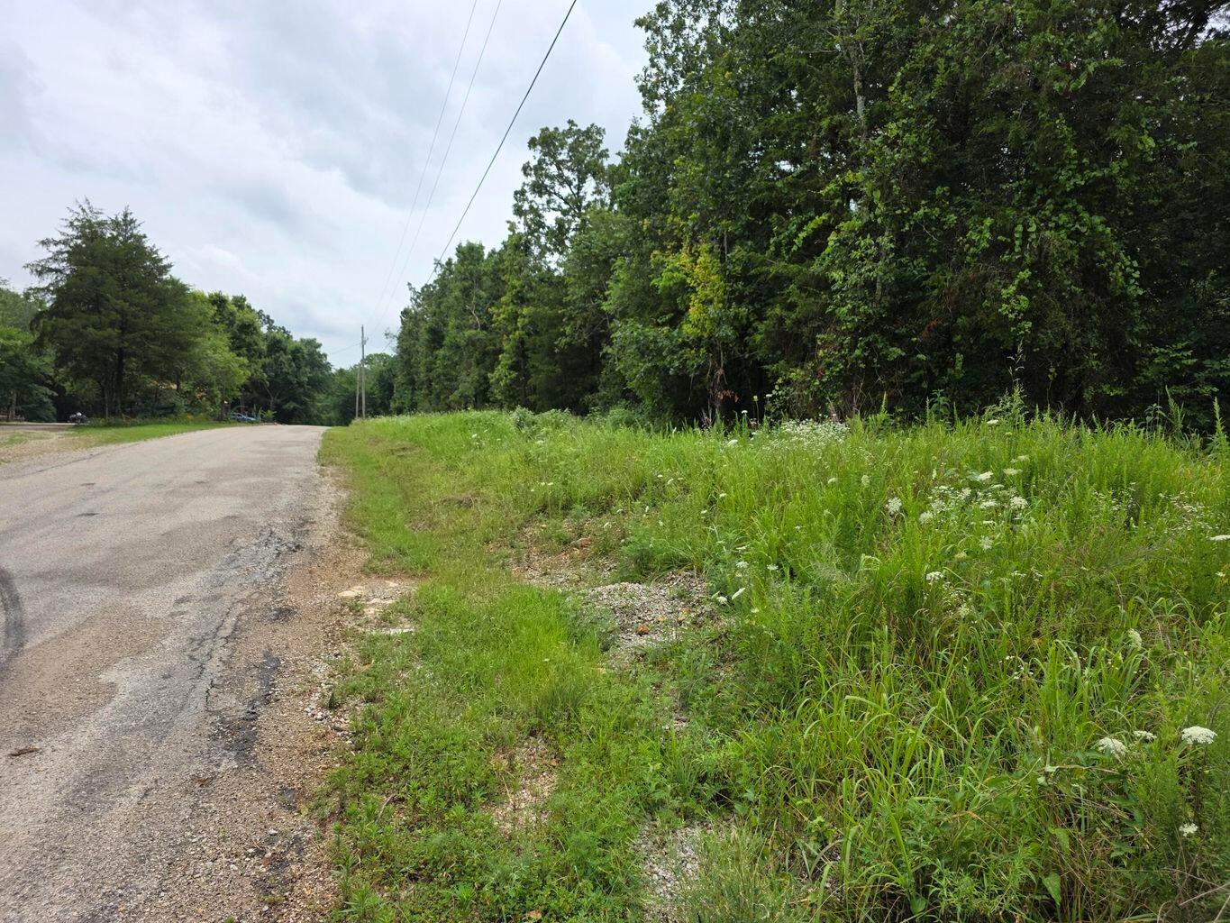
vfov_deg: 58.9
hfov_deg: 73.9
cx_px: 615
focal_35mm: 23
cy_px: 462
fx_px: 817
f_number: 1.7
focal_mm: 6.3
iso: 80
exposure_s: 1/4057
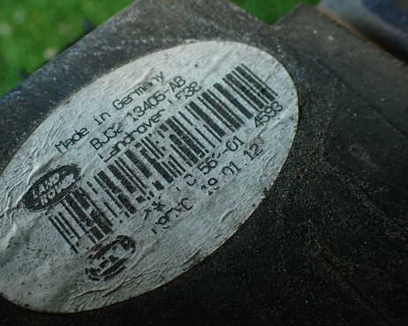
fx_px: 459
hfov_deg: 47.3
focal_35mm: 38
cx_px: 145
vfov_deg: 39.2
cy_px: 171
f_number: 2.3
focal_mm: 5.4
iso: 200
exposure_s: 1/50
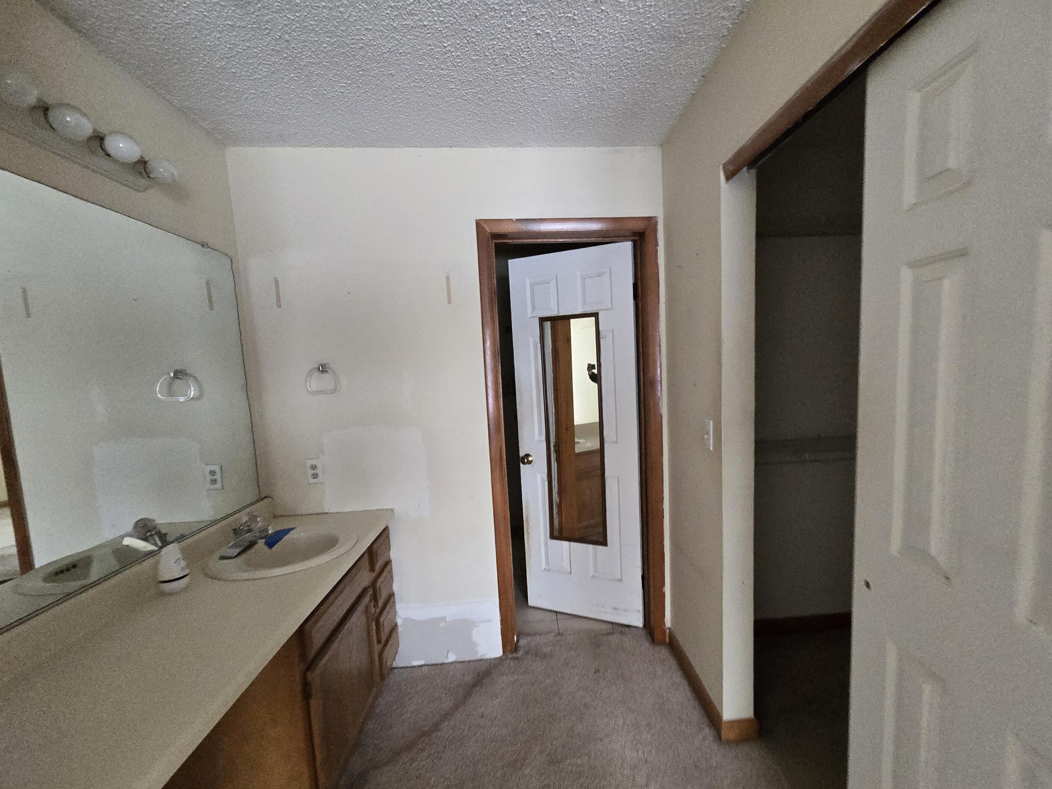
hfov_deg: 101.9
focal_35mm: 14
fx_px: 425
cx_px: 562
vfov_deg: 85.6
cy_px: 418
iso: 800
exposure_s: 1/60
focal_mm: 2.2
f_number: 2.2
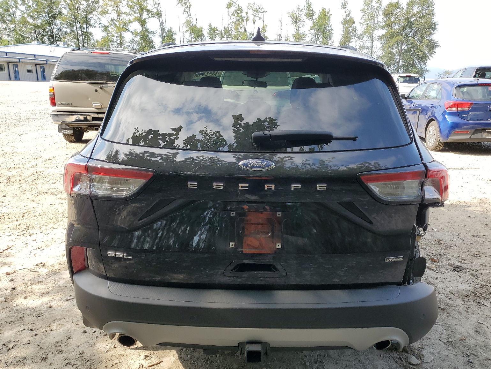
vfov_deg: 51.4
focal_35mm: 27
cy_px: 184
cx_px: 250
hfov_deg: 65.3
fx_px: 383
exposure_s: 1/714
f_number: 1.5
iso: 50
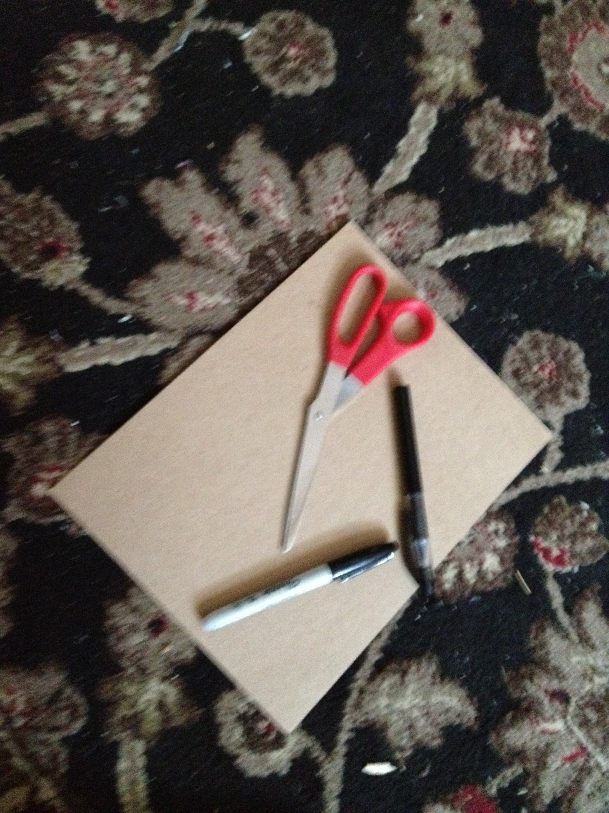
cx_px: 304
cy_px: 406
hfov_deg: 40.7
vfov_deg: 52.6
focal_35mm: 35
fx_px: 821
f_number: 2.4
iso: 800
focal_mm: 4.28
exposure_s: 1/15
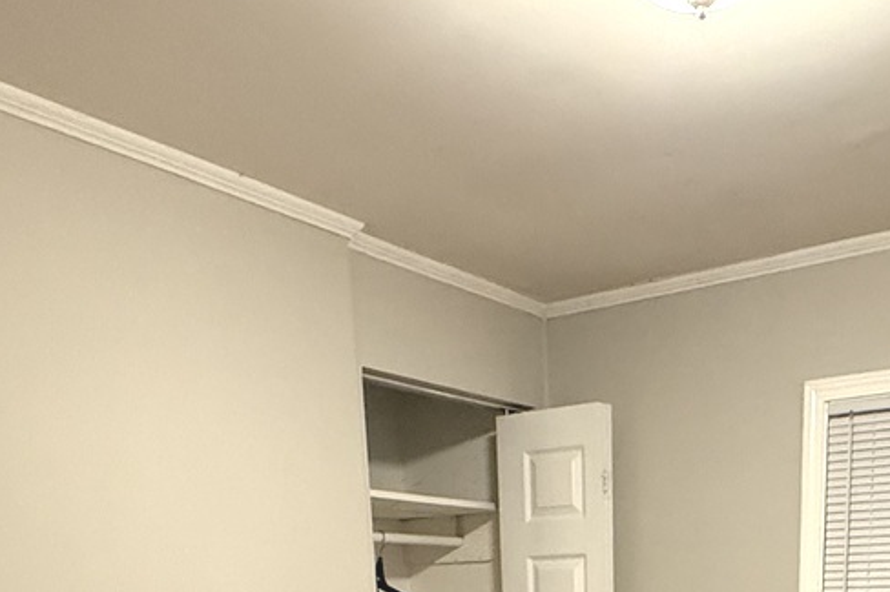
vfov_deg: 24.8
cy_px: 862
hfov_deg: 44.9
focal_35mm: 43
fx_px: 1063
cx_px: 576
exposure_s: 1/60
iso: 640
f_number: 2.2
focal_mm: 2.22
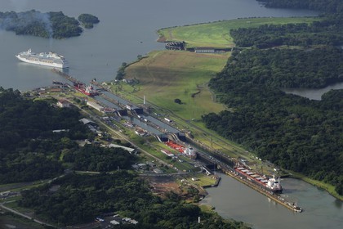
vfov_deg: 13.4
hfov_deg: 20.0
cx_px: 172
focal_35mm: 102
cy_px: 114
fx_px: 972
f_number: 7.1
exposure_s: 1/640
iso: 200
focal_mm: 102
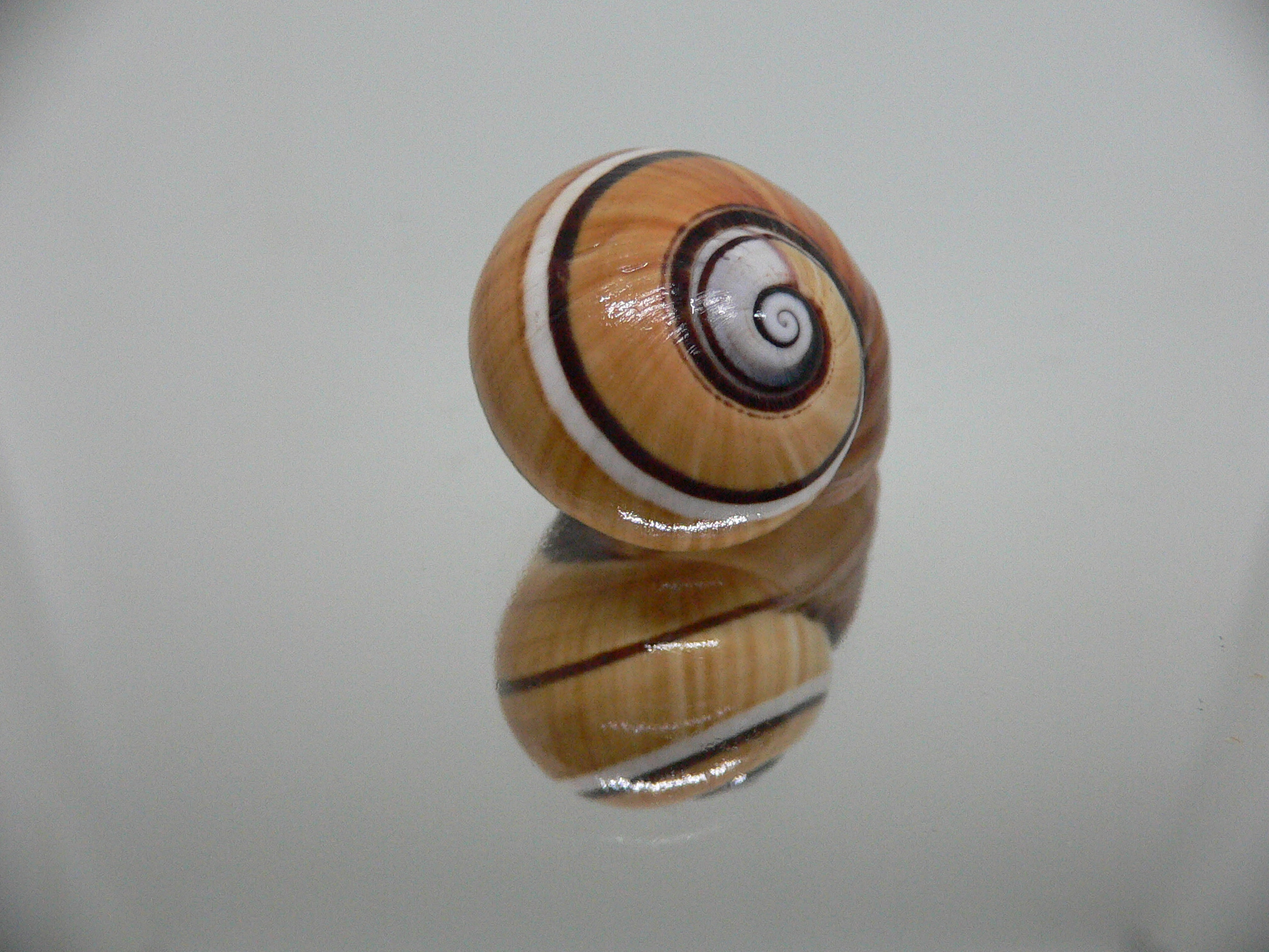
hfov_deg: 52.6
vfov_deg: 40.7
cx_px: 634
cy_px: 476
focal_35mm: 35
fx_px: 1283
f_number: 2.8
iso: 200
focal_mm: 4.6
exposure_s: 1/50
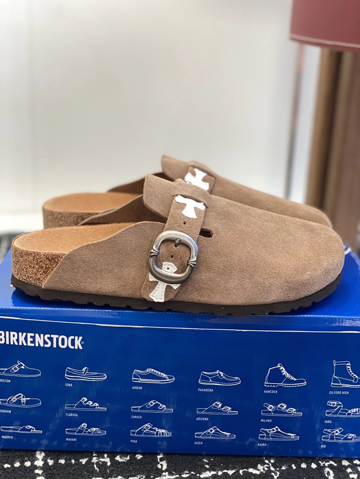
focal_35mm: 52
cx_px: 180
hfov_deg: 28.0
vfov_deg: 36.8
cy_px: 240
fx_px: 721
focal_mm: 6
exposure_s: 1/122
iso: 80
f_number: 2
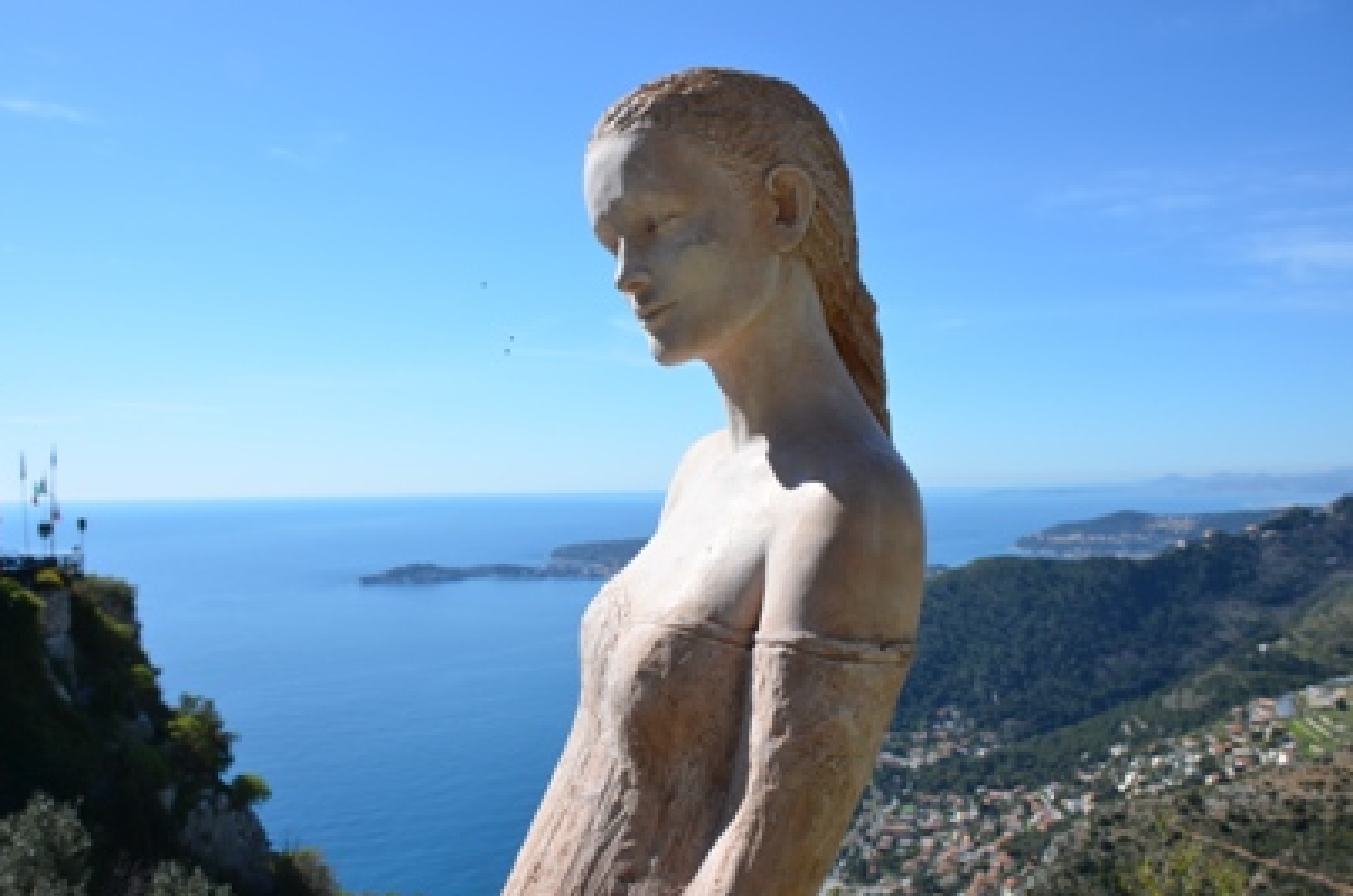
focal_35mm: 30
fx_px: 1125
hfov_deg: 61.9
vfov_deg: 43.4
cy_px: 465
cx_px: 621
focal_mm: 18
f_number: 8
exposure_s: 1/250
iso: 100
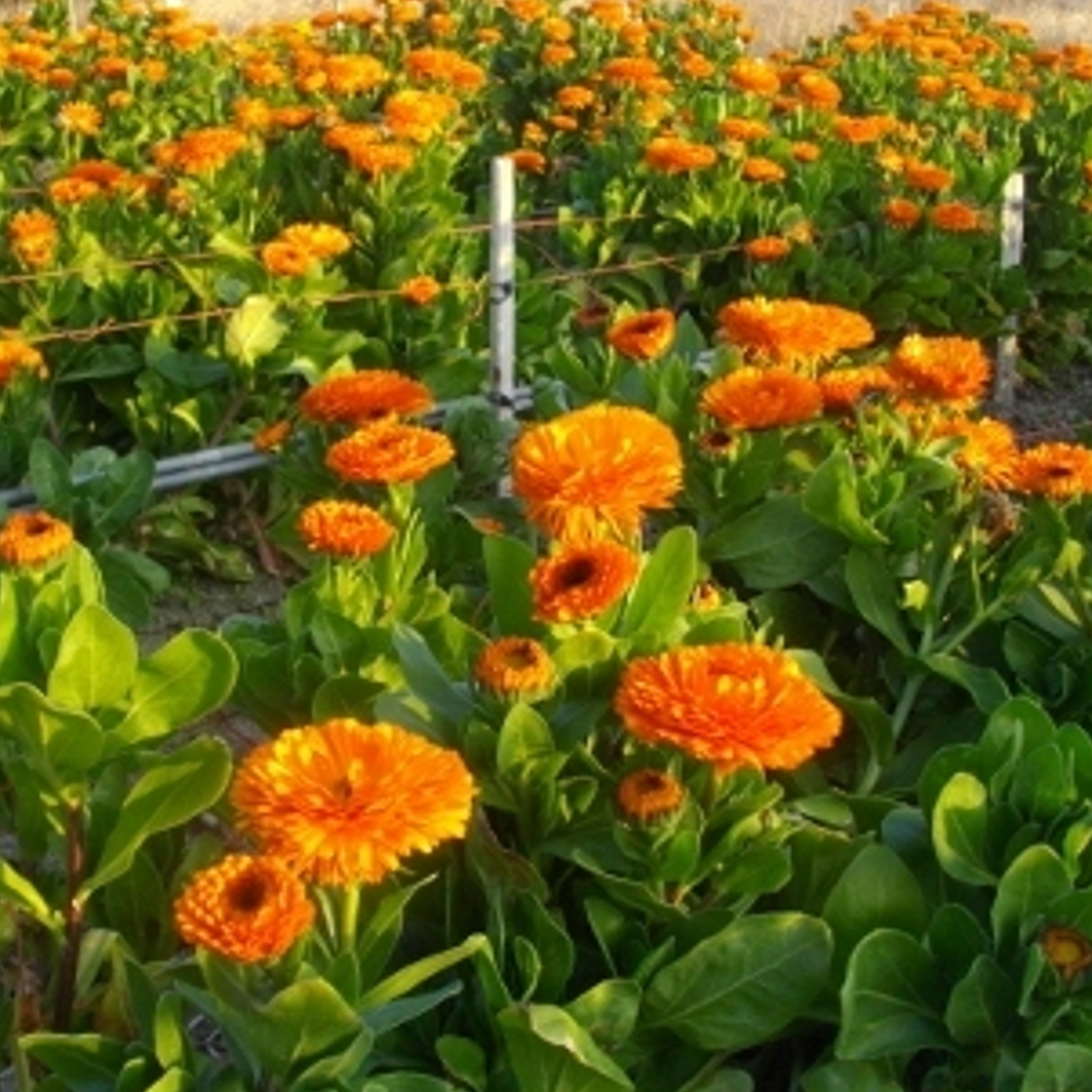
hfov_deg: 36.1
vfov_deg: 35.9
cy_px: 441
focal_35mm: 47
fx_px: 1677
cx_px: 530
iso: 100
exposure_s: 1/200
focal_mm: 5.7
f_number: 2.9
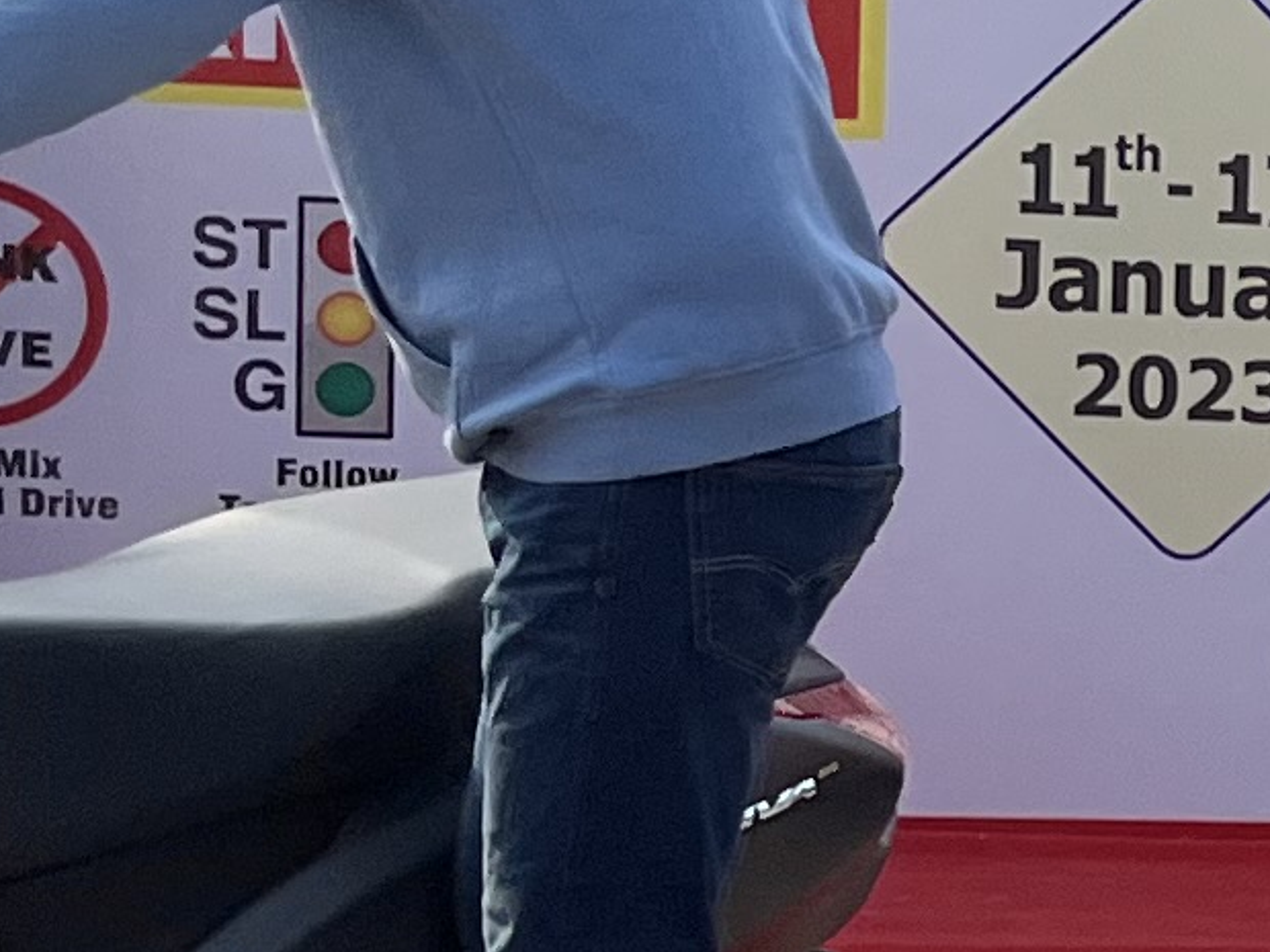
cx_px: 2884
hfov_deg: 10.4
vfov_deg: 8.8
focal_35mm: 169
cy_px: 856
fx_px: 6200
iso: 50
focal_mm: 5.1
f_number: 1.6
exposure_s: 1/2632
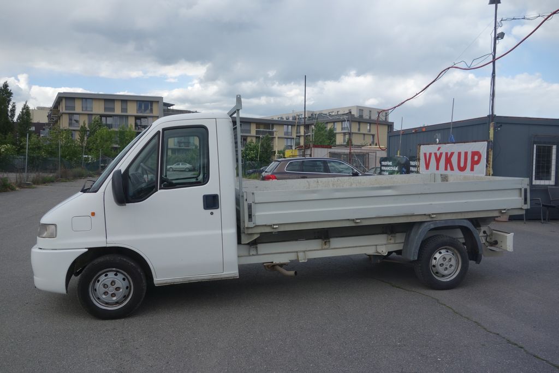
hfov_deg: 65.5
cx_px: 280
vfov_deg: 46.4
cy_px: 186
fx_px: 435
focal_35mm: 28
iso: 125
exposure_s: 1/640
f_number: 4
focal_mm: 10.4
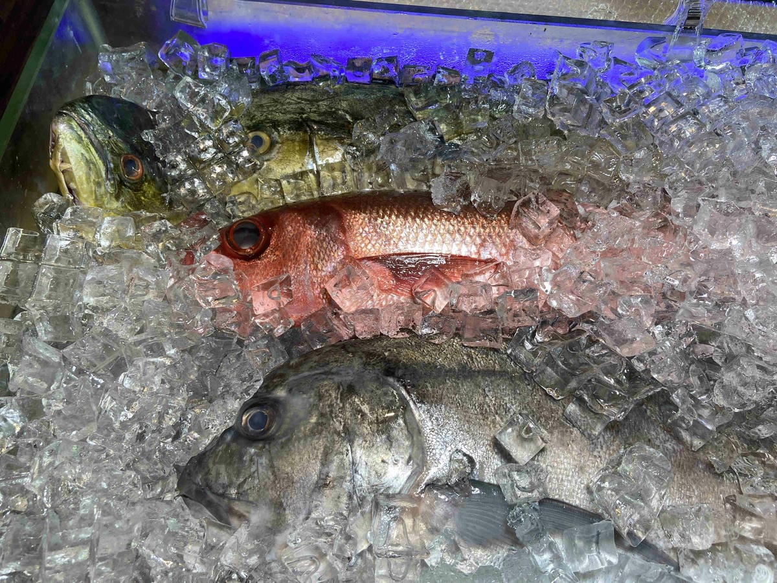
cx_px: 388
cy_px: 292
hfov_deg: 67.3
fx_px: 584
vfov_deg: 53.1
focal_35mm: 26
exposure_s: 1/118
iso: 50
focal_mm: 4.25
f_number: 1.8
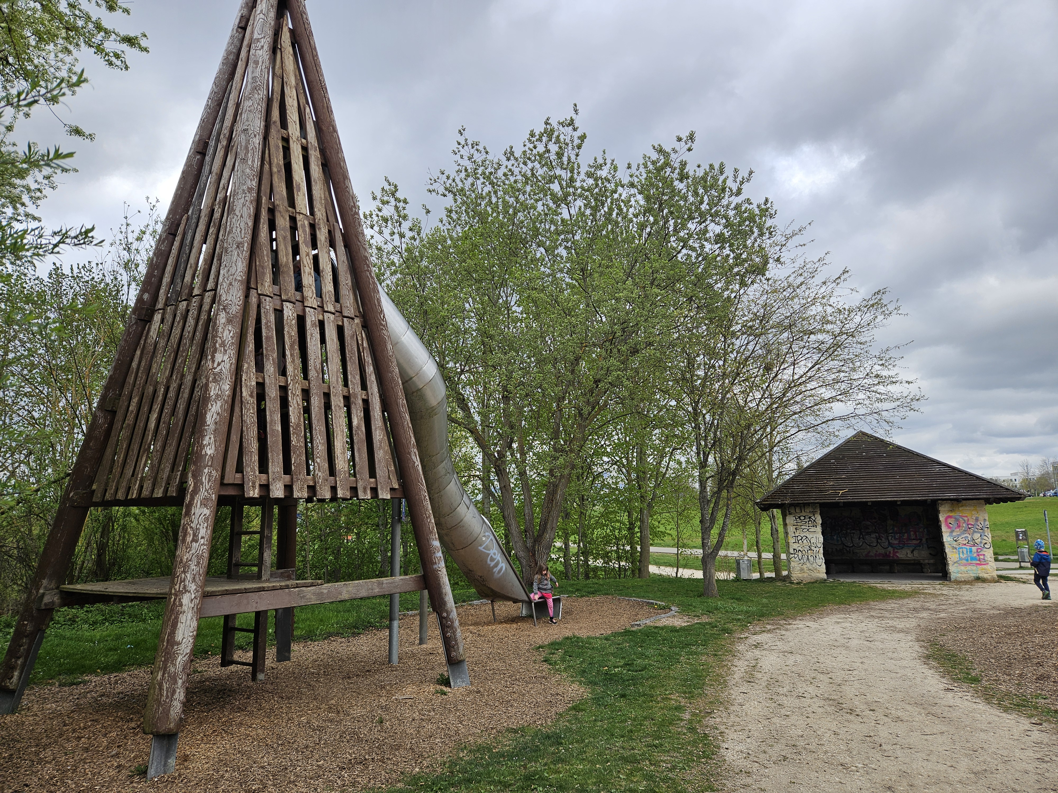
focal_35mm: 23
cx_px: 529
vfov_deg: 58.9
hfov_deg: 73.9
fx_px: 703
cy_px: 396
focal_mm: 5.4
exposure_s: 1/609
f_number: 1.8
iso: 25
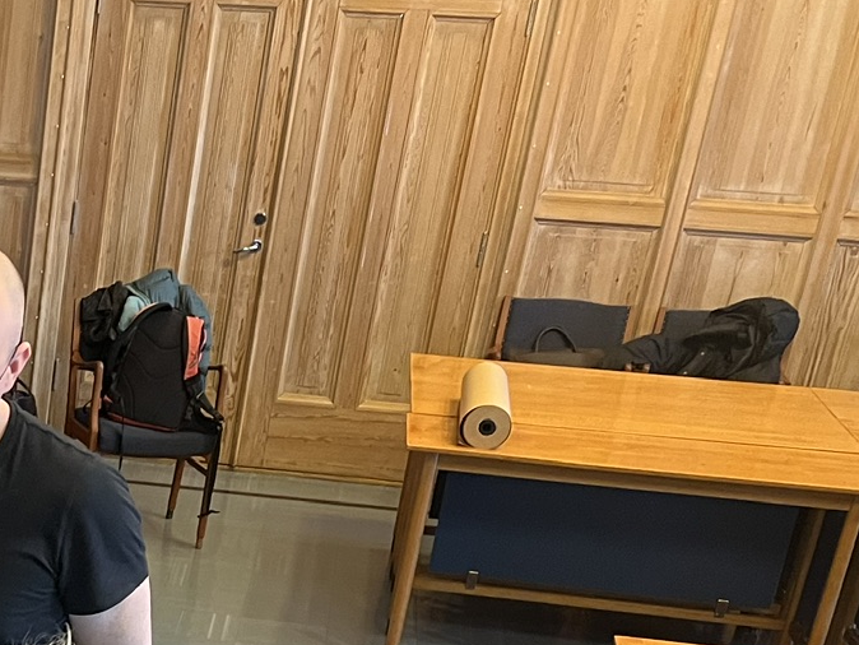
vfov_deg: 17.2
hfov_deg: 22.2
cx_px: -252
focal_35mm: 79
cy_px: 906
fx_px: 1961
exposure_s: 1/50
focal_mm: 5.7
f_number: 1.5
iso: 250
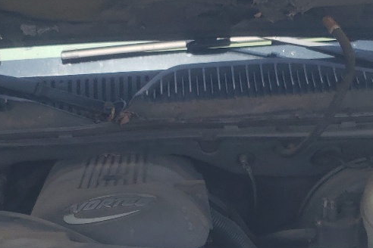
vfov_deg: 15.1
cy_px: 275
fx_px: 912
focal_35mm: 88
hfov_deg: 23.1
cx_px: 141
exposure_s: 1/833
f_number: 1.5
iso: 50
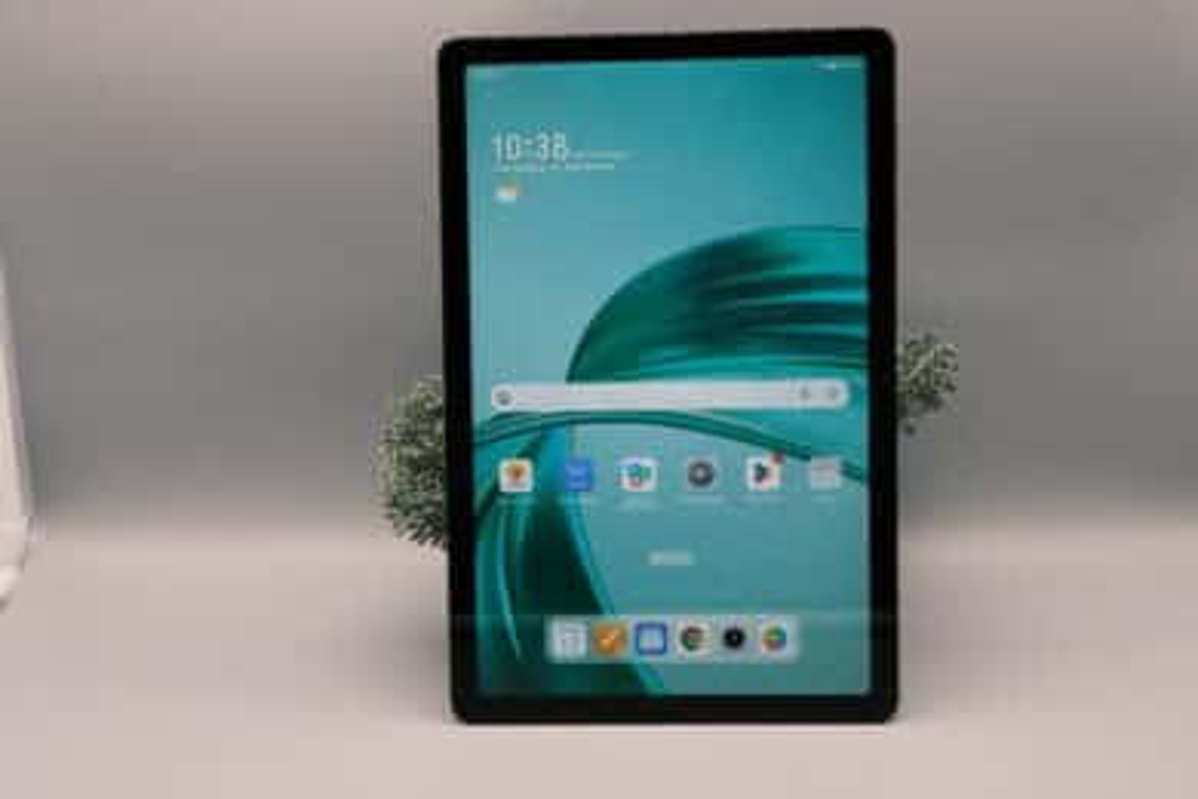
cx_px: 599
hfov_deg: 47.4
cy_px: 400
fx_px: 1364
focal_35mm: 41
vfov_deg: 32.6
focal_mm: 27.1
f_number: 8
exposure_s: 1/100
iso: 640
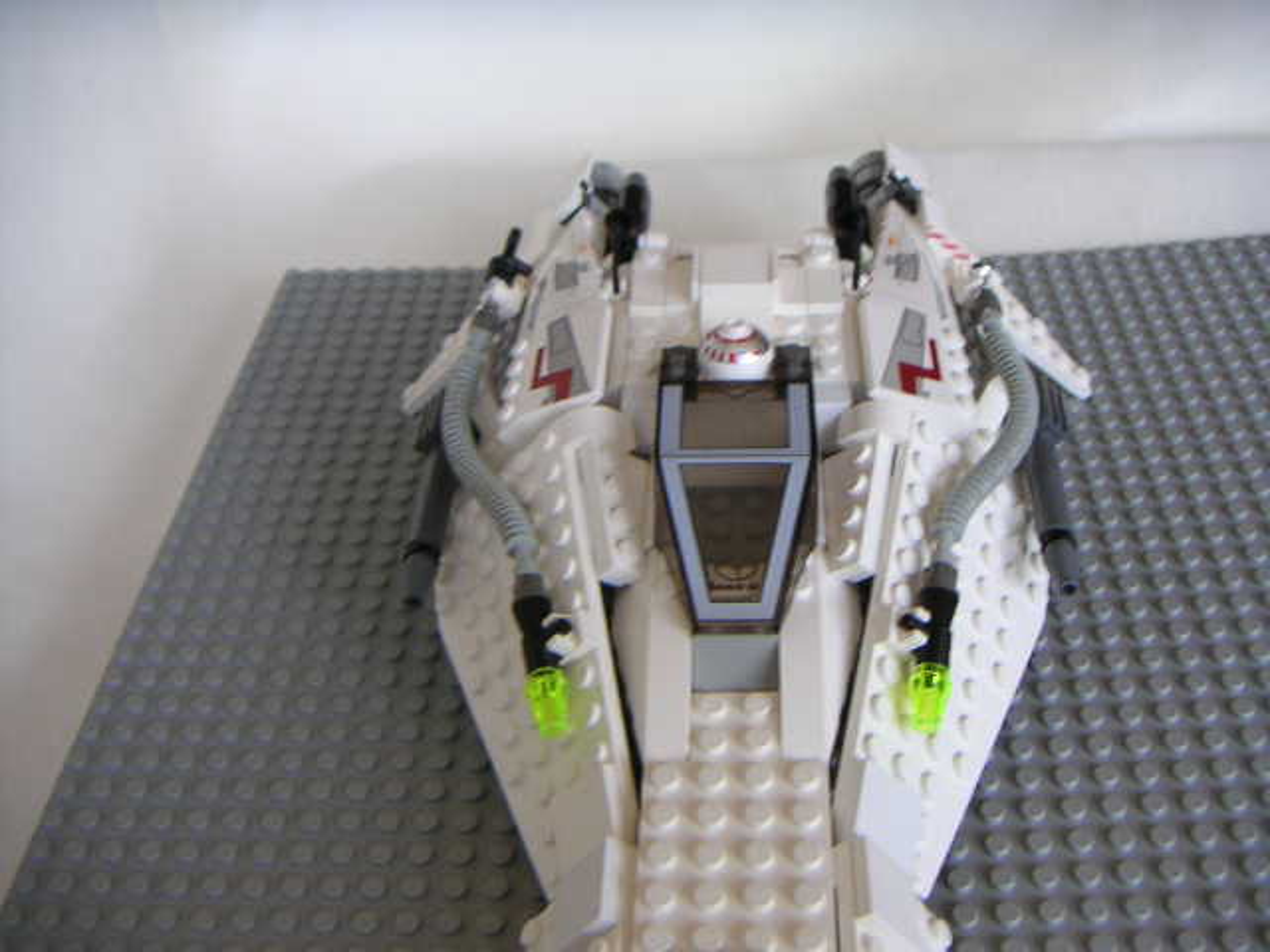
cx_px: 635
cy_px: 476
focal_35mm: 37
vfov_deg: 38.7
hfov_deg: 50.1
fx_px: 1357
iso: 64
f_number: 2.8
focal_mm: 4.8
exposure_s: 1/60
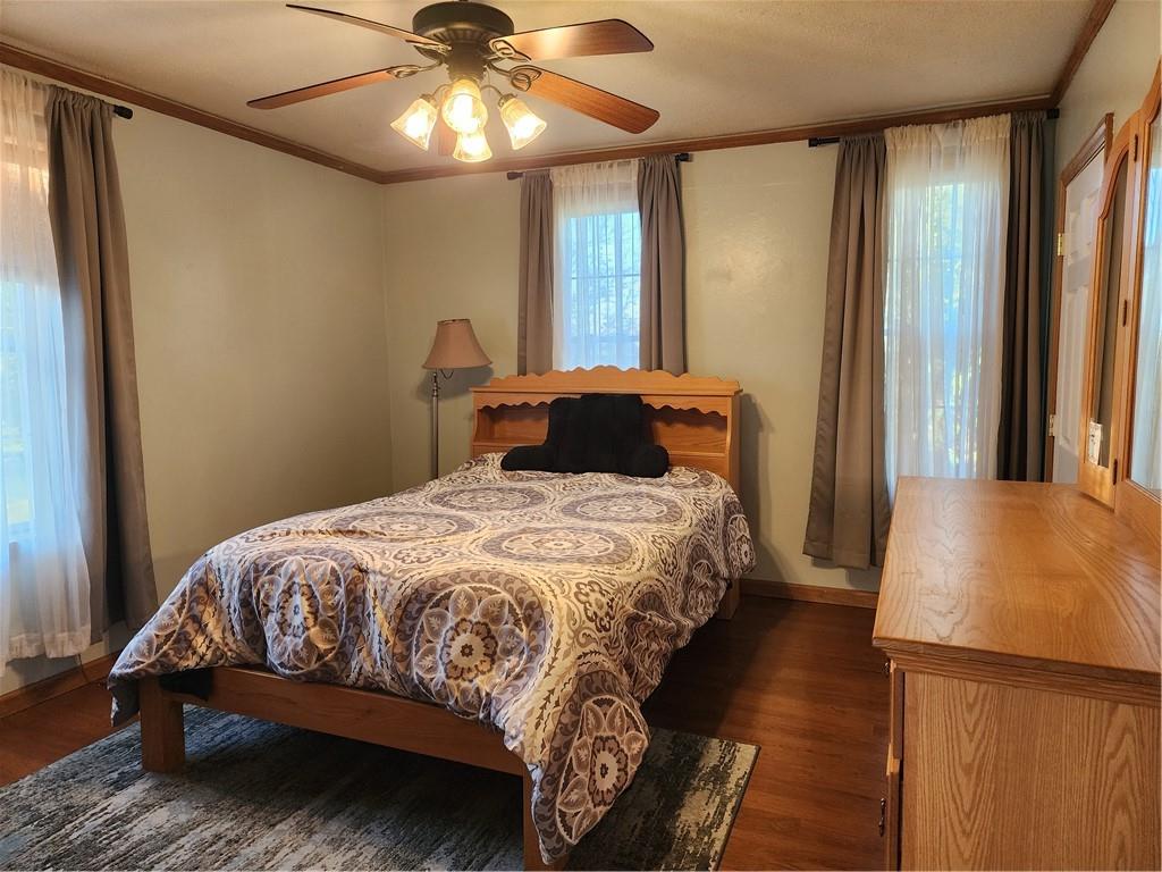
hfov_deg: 73.9
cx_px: 581
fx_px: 772
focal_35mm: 23
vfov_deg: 58.9
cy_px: 436
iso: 320
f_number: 1.8
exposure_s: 1/120
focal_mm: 6.4
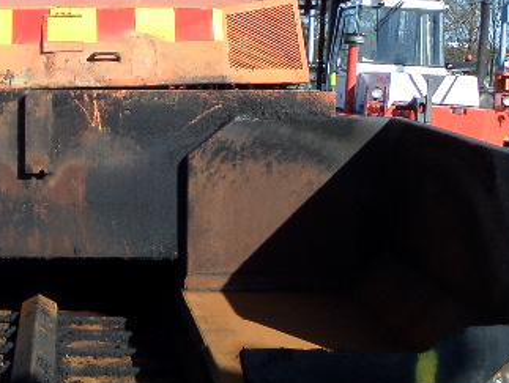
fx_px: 1119
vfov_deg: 19.4
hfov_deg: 24.9
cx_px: 49
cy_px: 177
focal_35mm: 76
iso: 80
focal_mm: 4
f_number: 3.6
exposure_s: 1/500
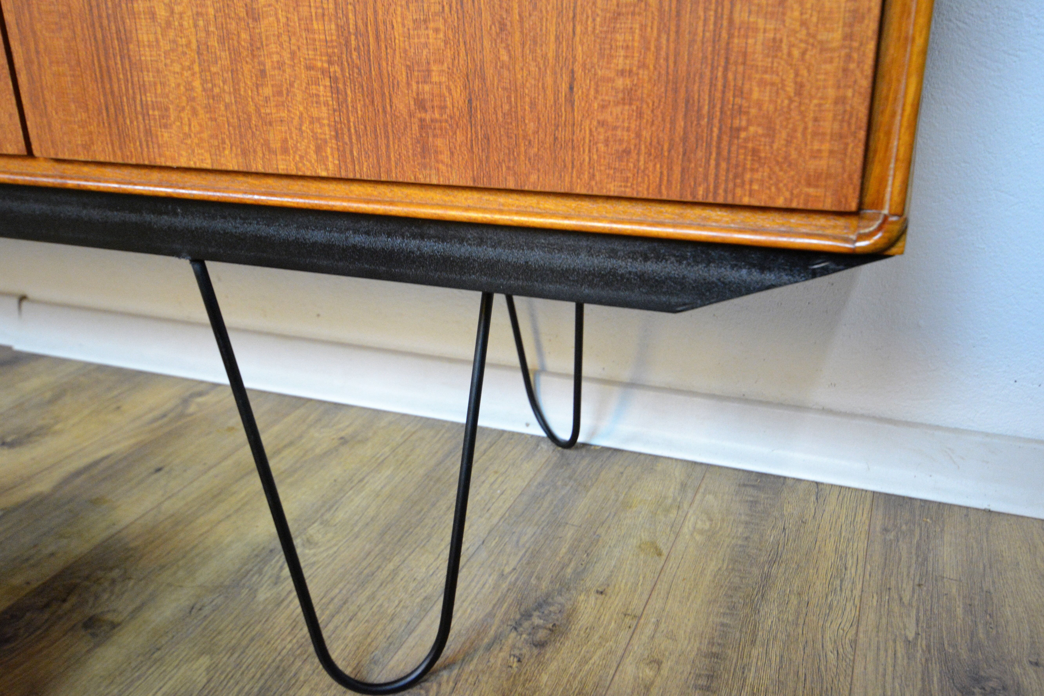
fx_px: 870
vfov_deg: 43.6
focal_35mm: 30
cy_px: 348
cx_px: 522
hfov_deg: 61.9
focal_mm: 20
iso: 2500
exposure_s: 1/30
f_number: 5.6
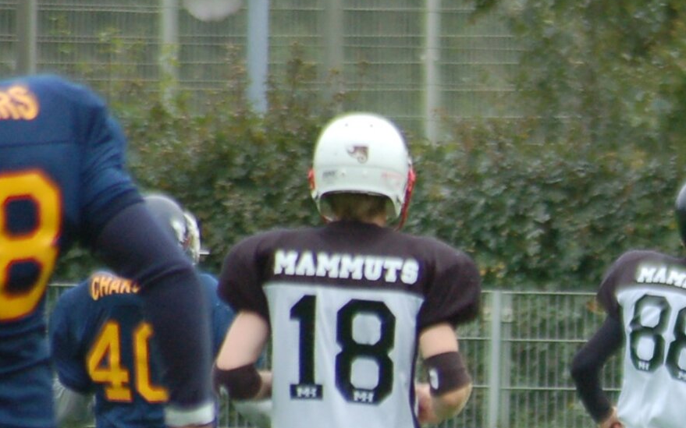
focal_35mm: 1146
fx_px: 21421
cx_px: 833
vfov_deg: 1.1
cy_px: 422
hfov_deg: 1.8
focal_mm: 300
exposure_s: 1/500
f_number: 5.6
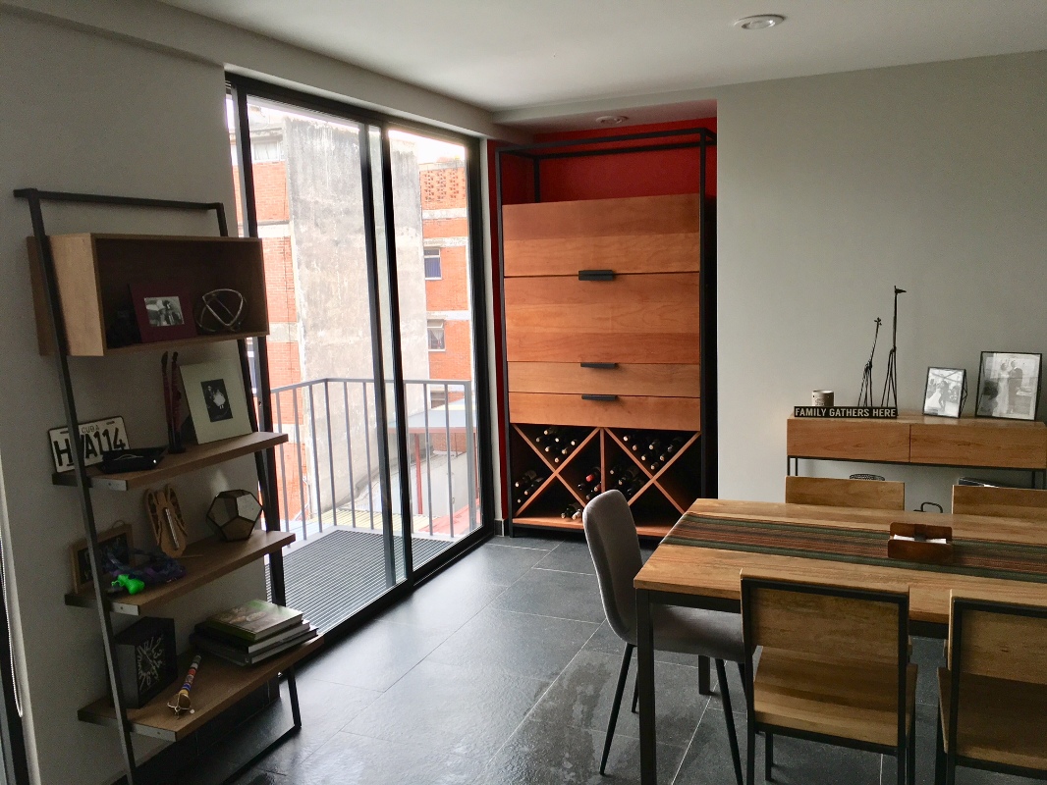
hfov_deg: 61.6
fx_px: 877
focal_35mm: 29
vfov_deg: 48.2
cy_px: 392
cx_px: 524
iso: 25
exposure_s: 1/30
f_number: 2.2
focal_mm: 4.15
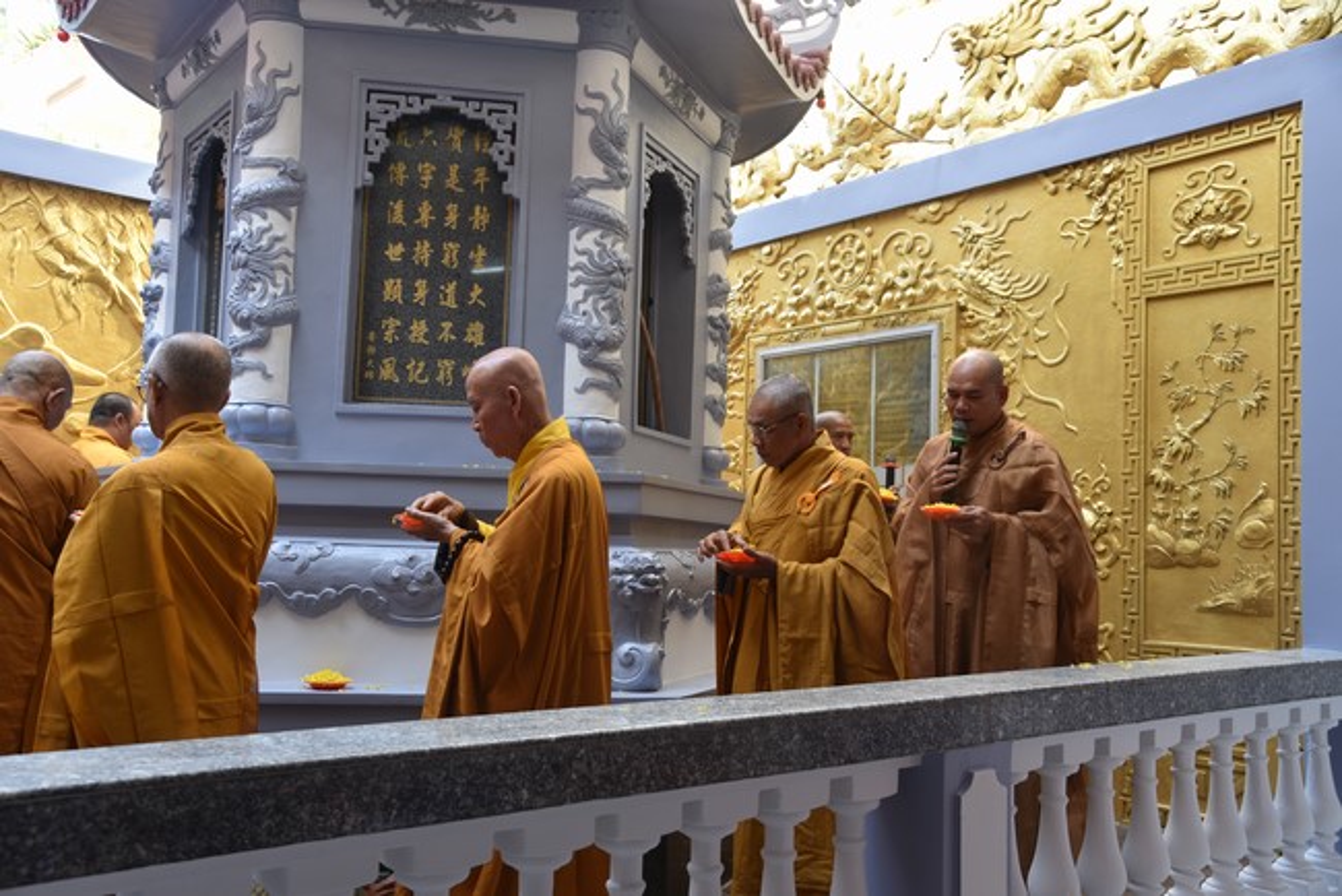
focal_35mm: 32
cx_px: 671
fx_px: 1193
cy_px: 448
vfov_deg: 41.2
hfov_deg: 58.7
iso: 400
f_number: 5
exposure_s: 1/100
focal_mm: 32
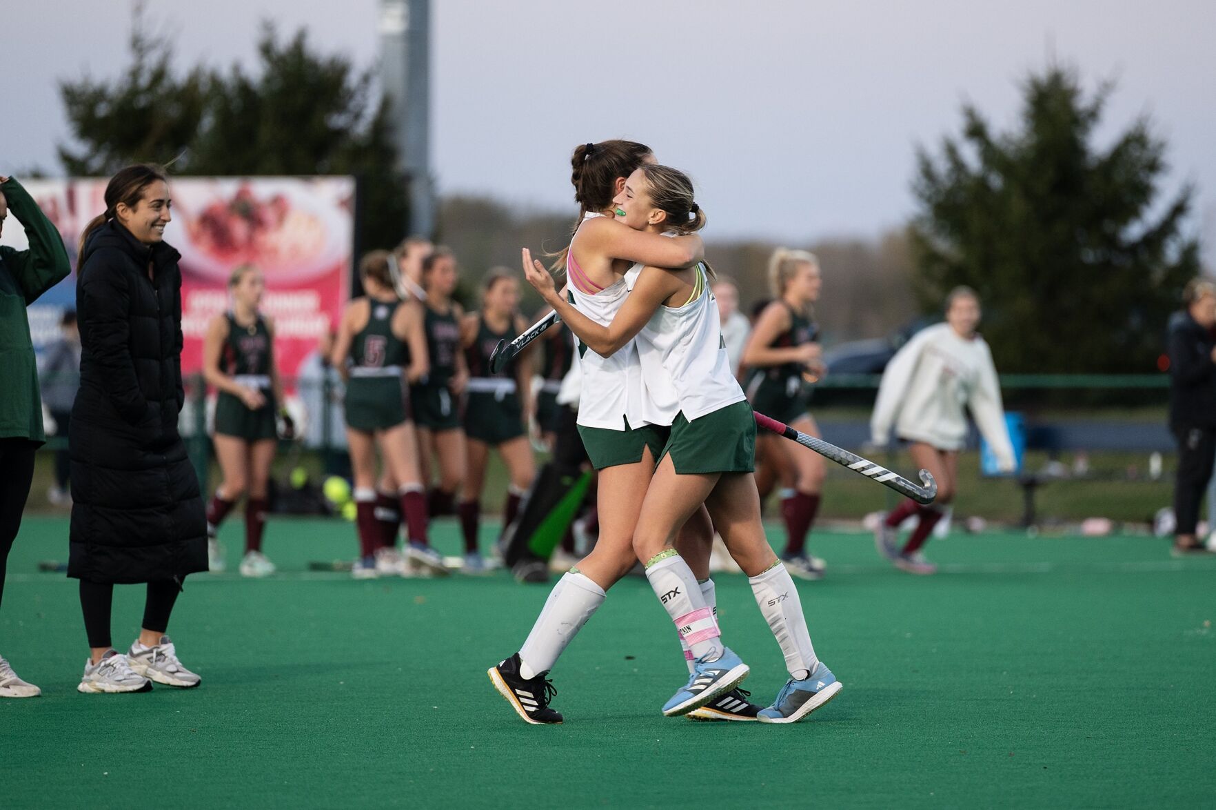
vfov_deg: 6.9
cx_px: 608
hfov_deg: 10.3
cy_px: 405
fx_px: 6751
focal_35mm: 200
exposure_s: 1/800
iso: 640
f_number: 2.8
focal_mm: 200
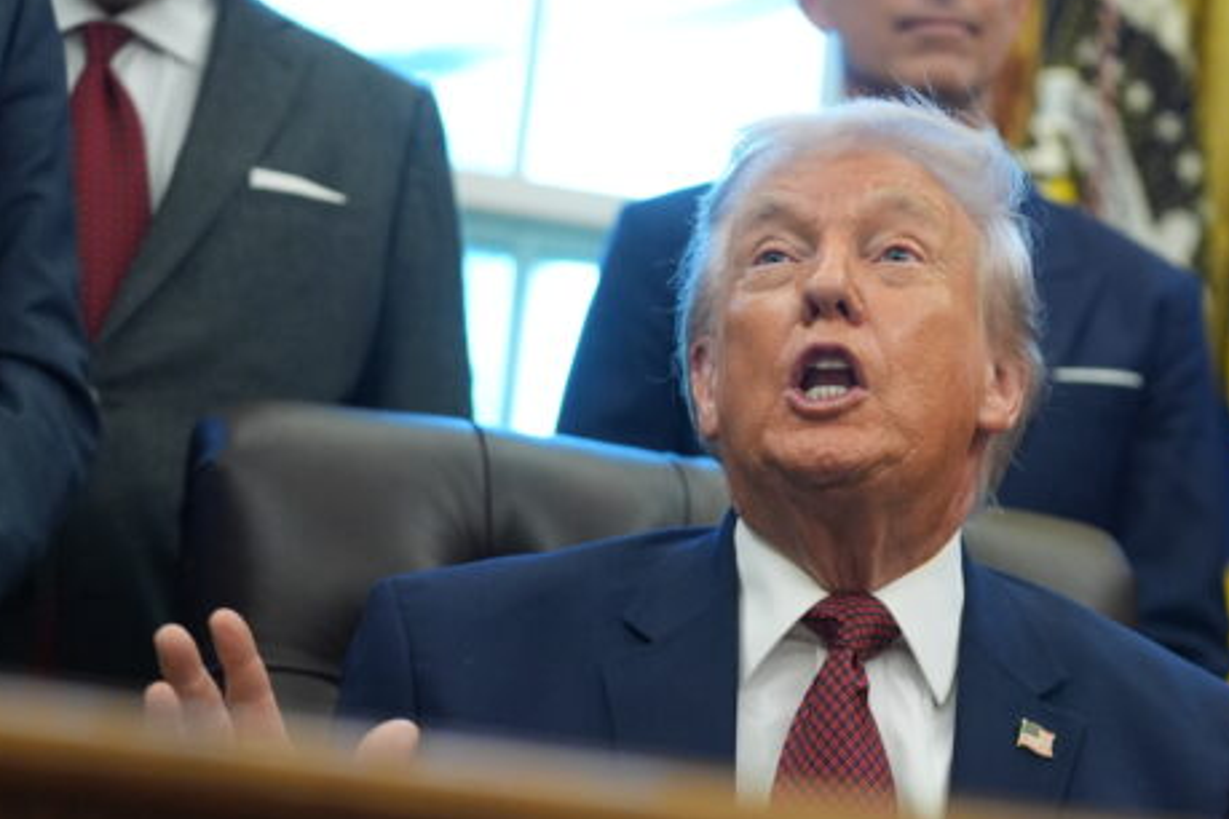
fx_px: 4574
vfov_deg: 10.2
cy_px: 327
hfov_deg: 15.2
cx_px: 900
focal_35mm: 134
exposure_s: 1/250
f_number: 2.8
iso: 2500
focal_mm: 82
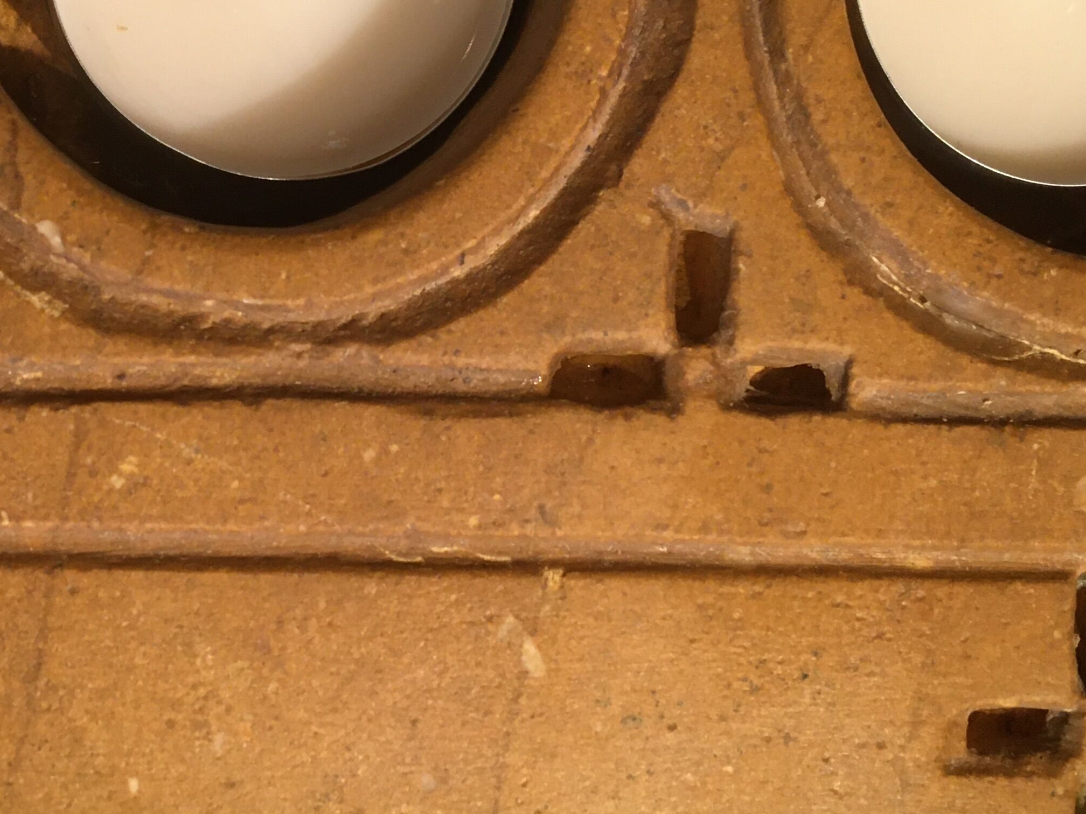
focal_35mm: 58
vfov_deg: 24.9
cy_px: 206
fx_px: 1820
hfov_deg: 32.5
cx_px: 246
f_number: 2.2
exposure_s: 1/33
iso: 125
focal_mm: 4.15
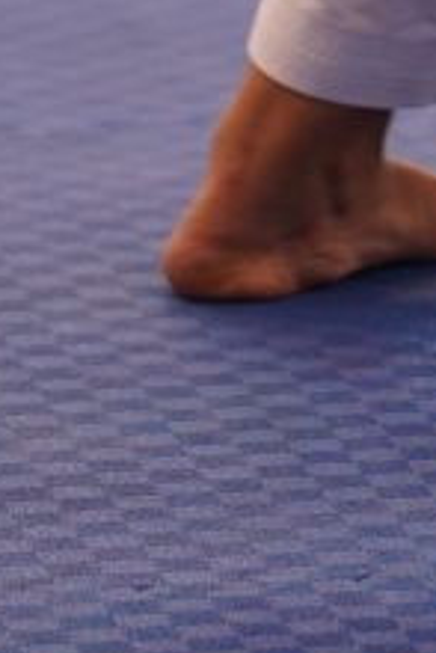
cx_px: 884
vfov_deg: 2.1
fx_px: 17429
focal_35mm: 961
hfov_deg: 1.4
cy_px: -751
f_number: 2.8
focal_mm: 176
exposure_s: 1/500
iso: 1000
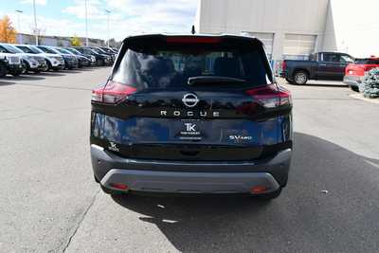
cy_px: 126
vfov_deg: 43.6
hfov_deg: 61.9
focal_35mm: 30
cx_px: 190
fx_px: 316
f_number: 8
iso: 180
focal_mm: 20
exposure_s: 1/250
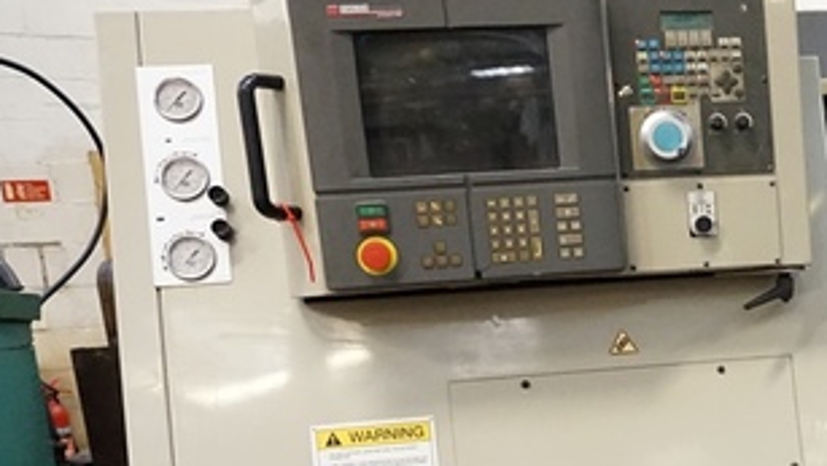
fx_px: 1294
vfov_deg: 19.5
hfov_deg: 31.5
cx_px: 909
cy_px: 520
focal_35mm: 59
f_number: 3.5
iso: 3200
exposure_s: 1/100
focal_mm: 16
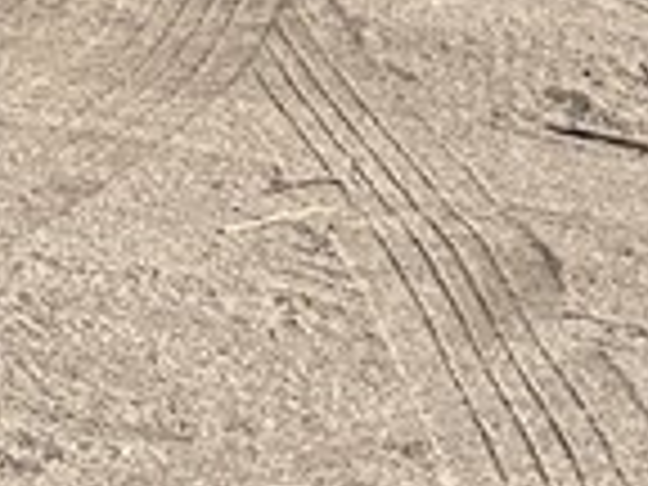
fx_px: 3201
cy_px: -1125
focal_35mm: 171
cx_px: -495
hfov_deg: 10.9
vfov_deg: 7.4
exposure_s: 1/8197
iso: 80
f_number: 1.78
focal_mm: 6.86
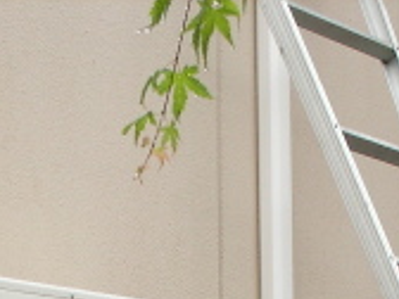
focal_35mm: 187
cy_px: 443
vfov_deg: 7.8
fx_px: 2155
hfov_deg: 10.6
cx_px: 173
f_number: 3.6
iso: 88
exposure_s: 1/70.7
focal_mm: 10.5
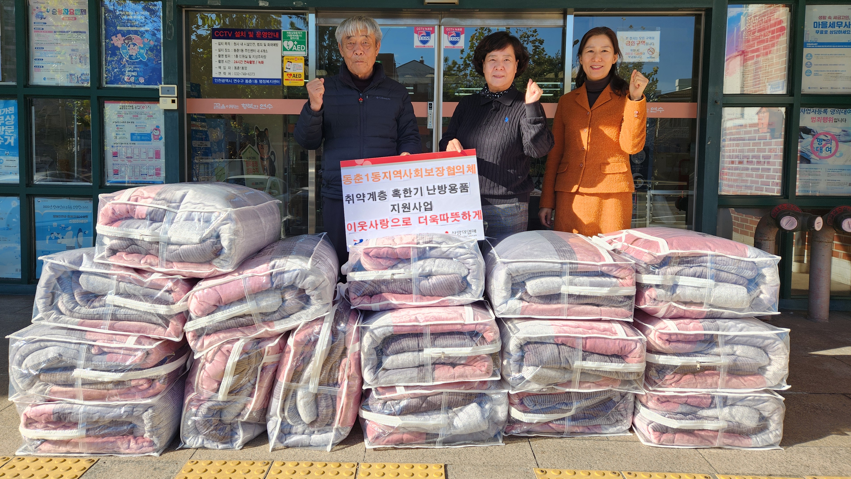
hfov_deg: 71.9
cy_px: 192
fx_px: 587
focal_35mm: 26
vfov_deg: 44.2
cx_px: 410
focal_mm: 5.4
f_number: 1.8
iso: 20
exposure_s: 1/722
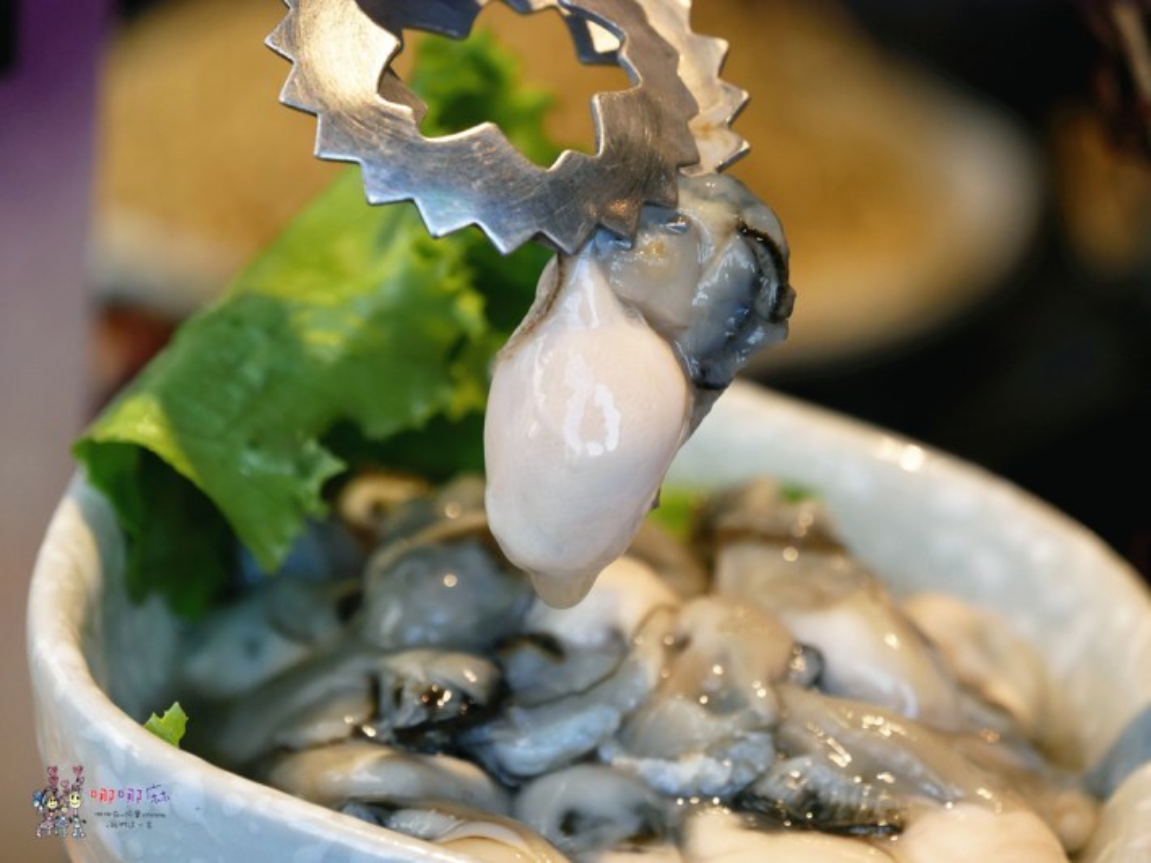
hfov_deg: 9.7
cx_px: 576
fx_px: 6783
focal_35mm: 204
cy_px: 432
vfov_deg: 7.3
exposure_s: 1/125
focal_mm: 102
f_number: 5.4
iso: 1000
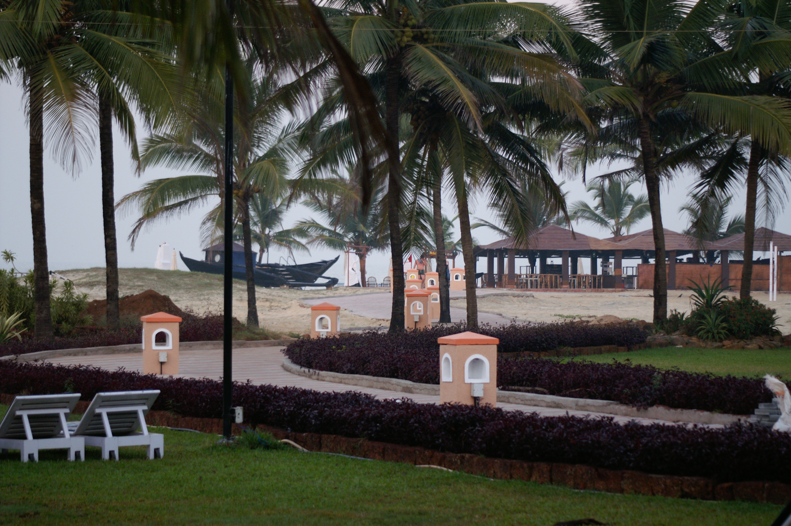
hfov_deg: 13.7
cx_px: 396
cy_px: 263
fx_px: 3293
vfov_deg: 9.1
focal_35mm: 150
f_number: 4.5
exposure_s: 1/125
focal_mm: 100
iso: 400
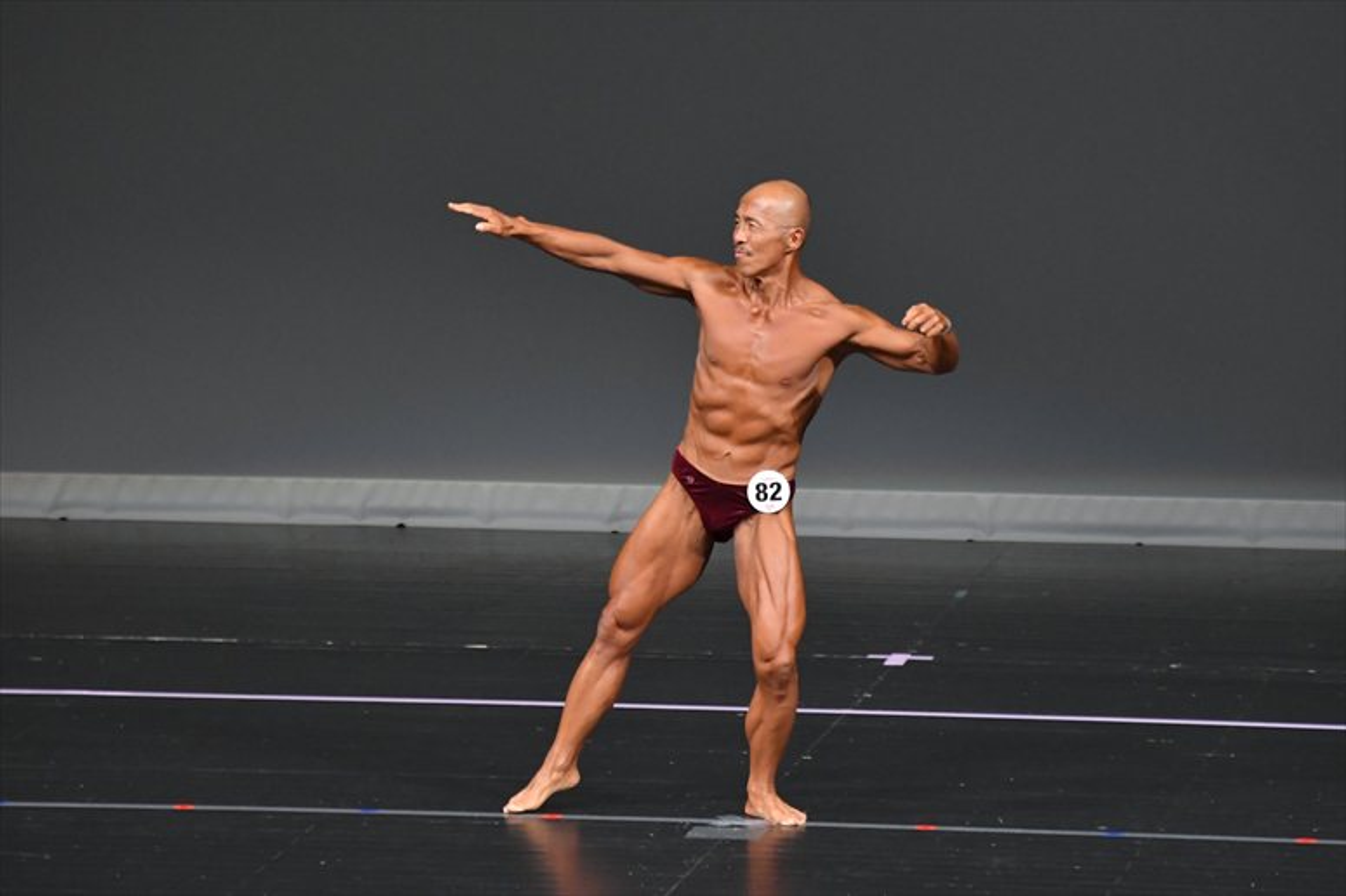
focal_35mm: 345
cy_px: 448
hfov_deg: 6.0
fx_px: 12893
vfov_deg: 4.0
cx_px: 673
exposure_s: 1/400
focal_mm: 230
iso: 4000
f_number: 5.6
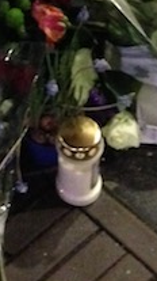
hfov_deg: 8.5
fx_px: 1032
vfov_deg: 14.7
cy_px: -98
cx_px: -66
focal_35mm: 139
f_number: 2.4
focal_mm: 4.12
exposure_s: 1/15
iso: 800
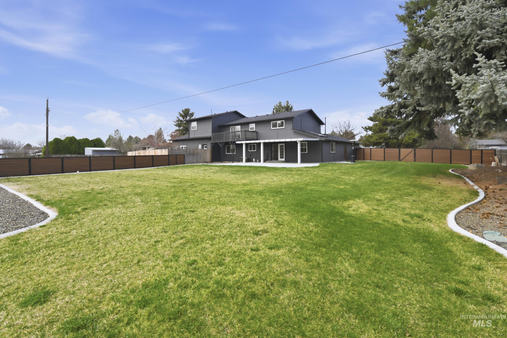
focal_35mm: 16
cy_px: 169
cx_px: 254
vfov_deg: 73.8
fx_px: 225
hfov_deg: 96.7
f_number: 11
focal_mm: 16
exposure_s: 1/250
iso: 320
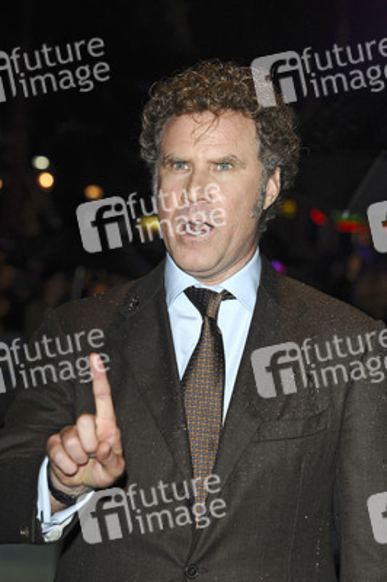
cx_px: 194
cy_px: 291
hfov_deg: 10.6
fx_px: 2084
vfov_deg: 15.9
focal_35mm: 129
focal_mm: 86
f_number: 5.6
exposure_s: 1/160
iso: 400
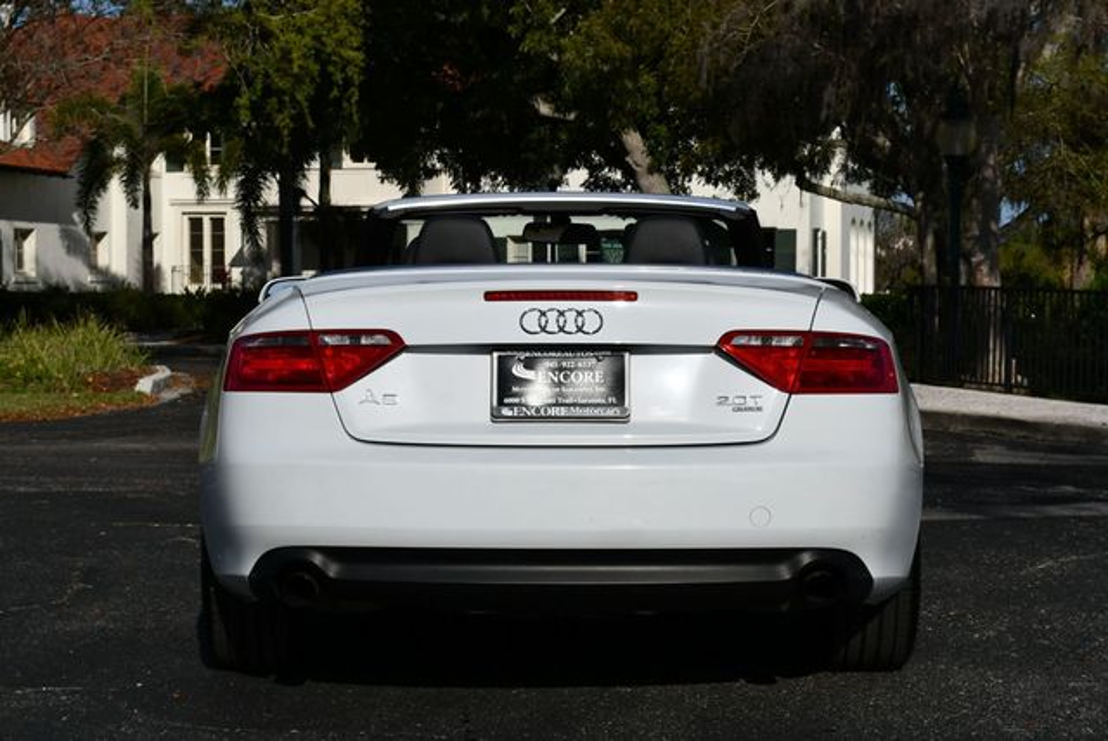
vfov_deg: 17.1
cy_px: 370
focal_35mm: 80
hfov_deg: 25.3
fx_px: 2464
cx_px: 554
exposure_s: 1/500
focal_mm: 40
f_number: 11
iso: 100
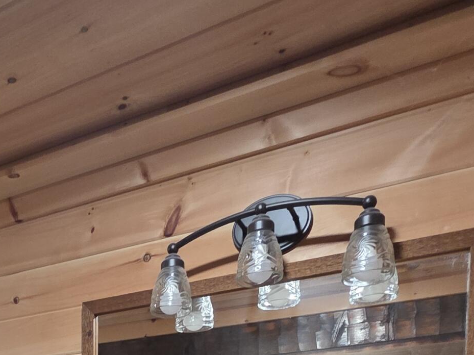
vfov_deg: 25.3
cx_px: 48
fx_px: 575
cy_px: 541
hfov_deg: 41.3
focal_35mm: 42
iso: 400
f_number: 1.9
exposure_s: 1/60
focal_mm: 2.2
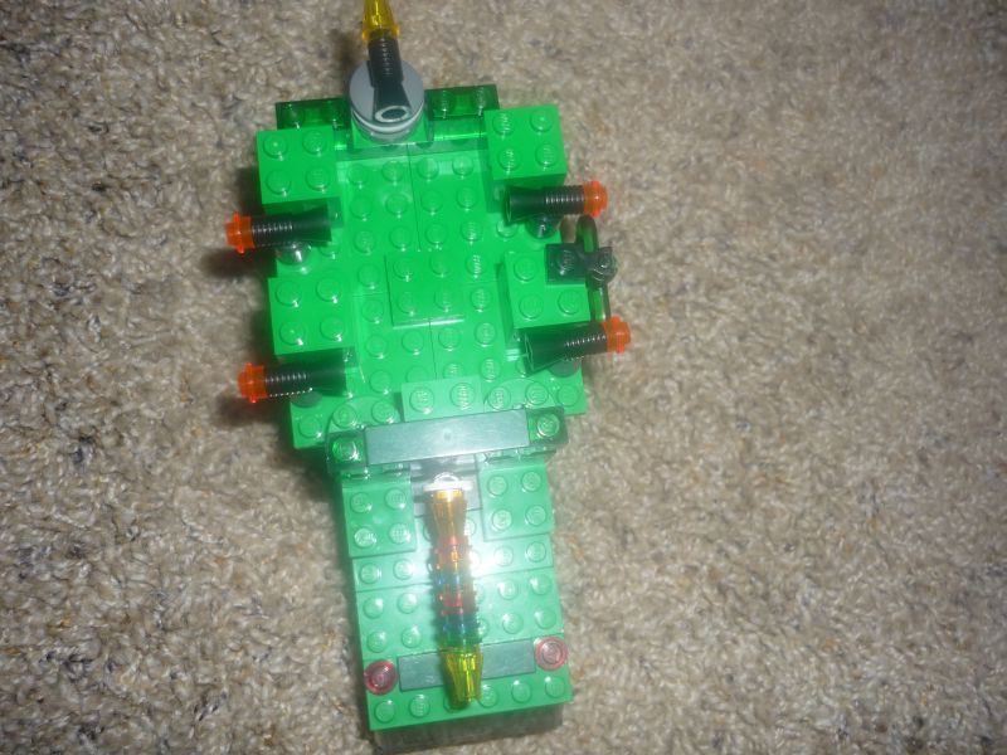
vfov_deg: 42.9
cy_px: 378
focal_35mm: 33
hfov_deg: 55.4
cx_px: 504
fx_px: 960
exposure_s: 1/30
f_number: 2.8
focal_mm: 5.5
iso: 100
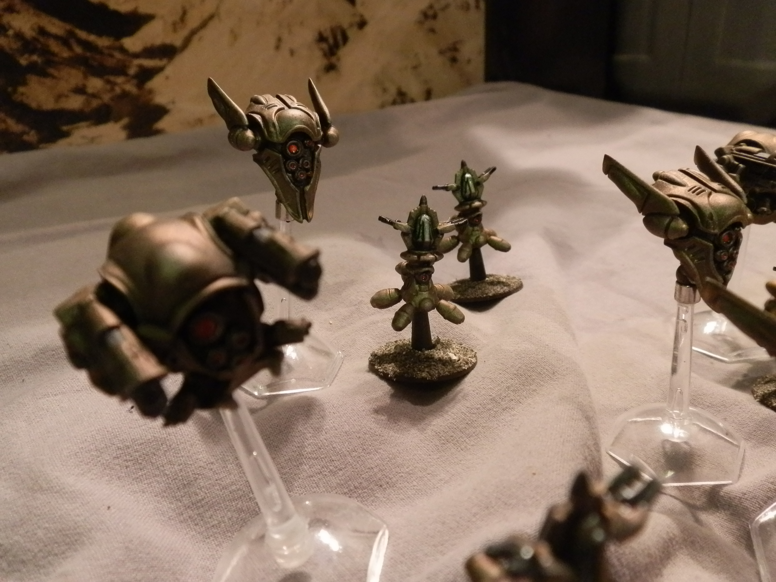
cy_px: 291
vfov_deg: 49.7
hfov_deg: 63.4
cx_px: 388
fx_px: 628
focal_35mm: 28
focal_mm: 5
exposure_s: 1/100
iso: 400
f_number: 3.1
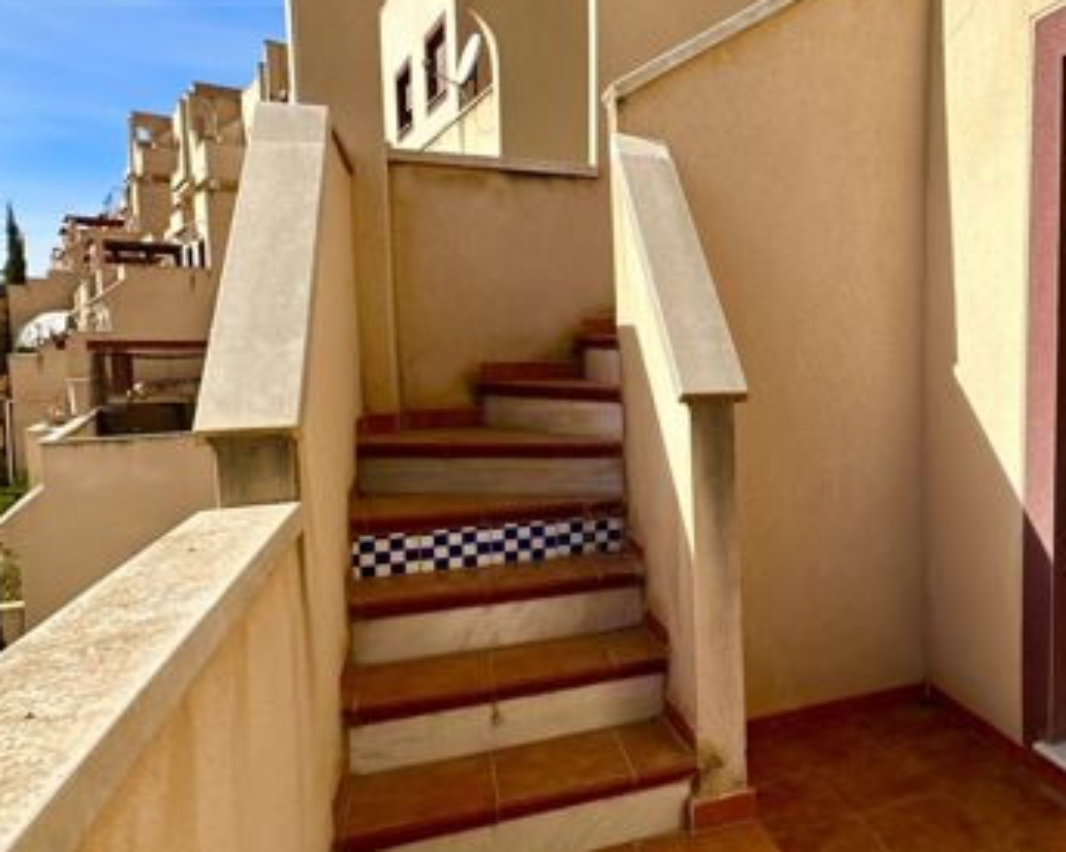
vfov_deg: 51.5
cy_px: 403
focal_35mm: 28
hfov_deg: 57.7
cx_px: 848
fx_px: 883
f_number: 2.2
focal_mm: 2.22
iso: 40
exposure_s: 1/1304
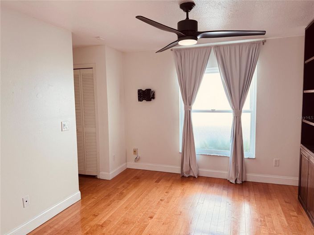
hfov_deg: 71.6
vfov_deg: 56.8
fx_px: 218
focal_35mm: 24
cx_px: 157
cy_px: 118
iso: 125
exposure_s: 1/120
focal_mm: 6.76
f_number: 1.78
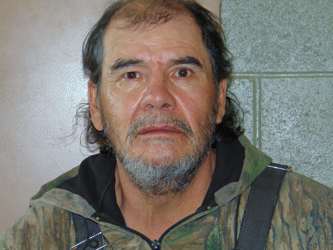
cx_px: 166
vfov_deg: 13.7
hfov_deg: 18.2
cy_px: 125
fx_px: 1039
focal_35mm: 108
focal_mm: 19.4
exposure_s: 1/30
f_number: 3.9
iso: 80
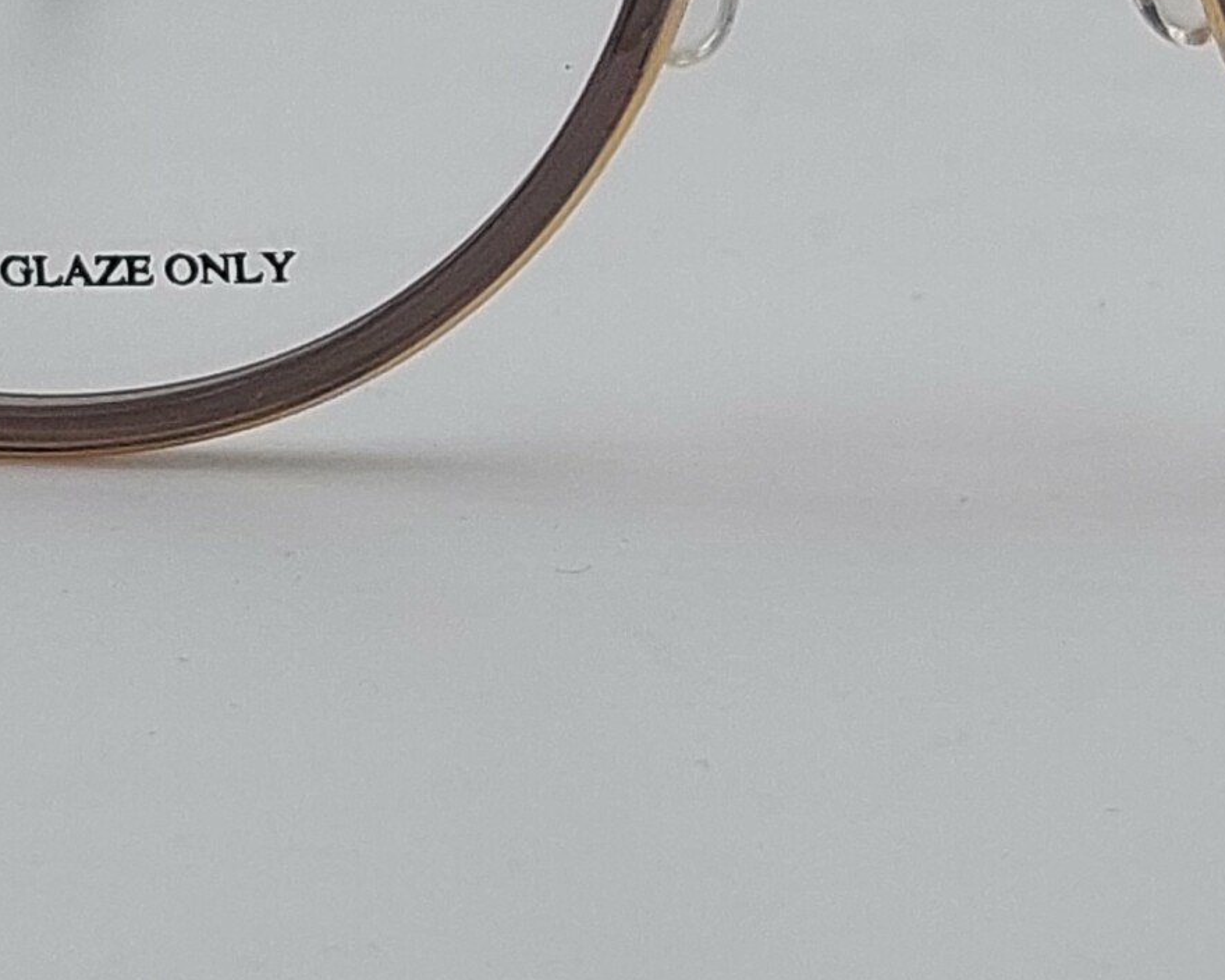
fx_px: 2574
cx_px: 878
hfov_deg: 26.5
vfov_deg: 20.3
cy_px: -163
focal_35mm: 71
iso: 40
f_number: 1.8
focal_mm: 5.23
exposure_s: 1/1682
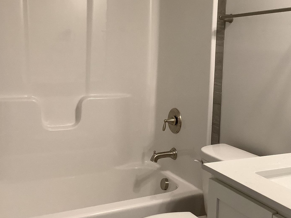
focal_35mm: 45
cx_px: 186
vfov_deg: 32.2
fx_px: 378
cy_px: 100
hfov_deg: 41.7
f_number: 2.4
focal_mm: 3.3
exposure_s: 1/60
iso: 100
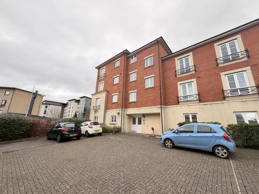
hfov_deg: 102.1
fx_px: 105
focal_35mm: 14
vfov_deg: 85.7
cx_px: 130
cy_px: 97
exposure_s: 1/189
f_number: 2.2
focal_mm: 2.22
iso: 40
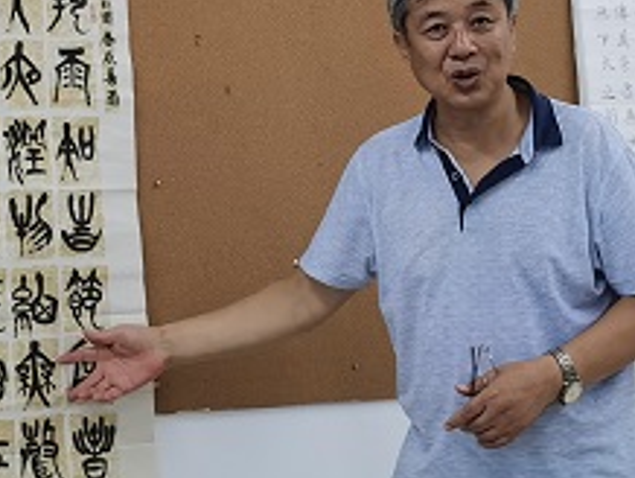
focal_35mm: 122
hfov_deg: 16.0
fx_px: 2240
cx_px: 76
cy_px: 188
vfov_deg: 12.2
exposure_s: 1/50
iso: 125
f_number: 1.6
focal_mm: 5.56
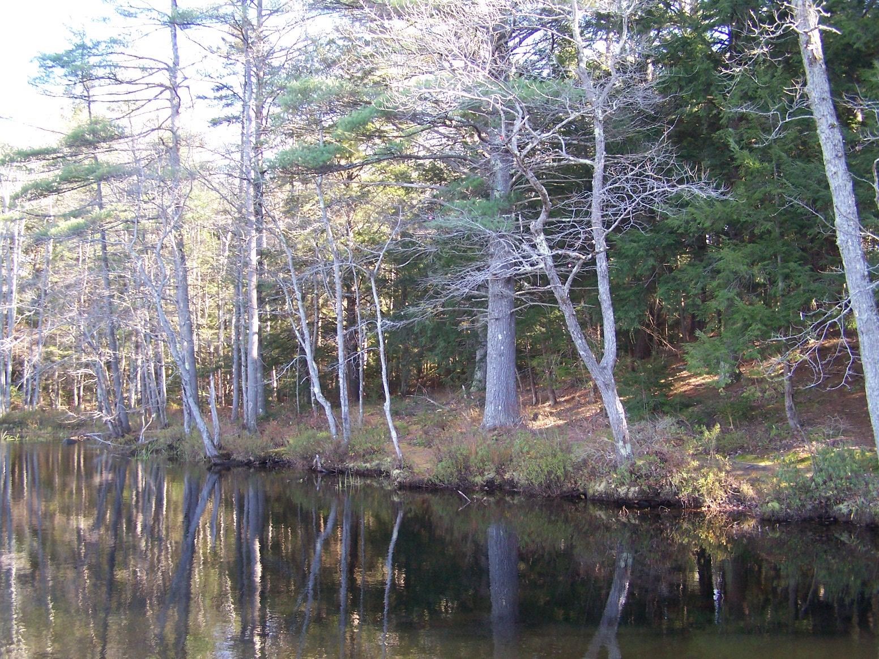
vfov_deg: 37.7
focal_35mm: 38
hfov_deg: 49.0
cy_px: 330
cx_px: 440
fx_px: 965
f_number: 2.8
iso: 140
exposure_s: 1/90
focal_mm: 6.3
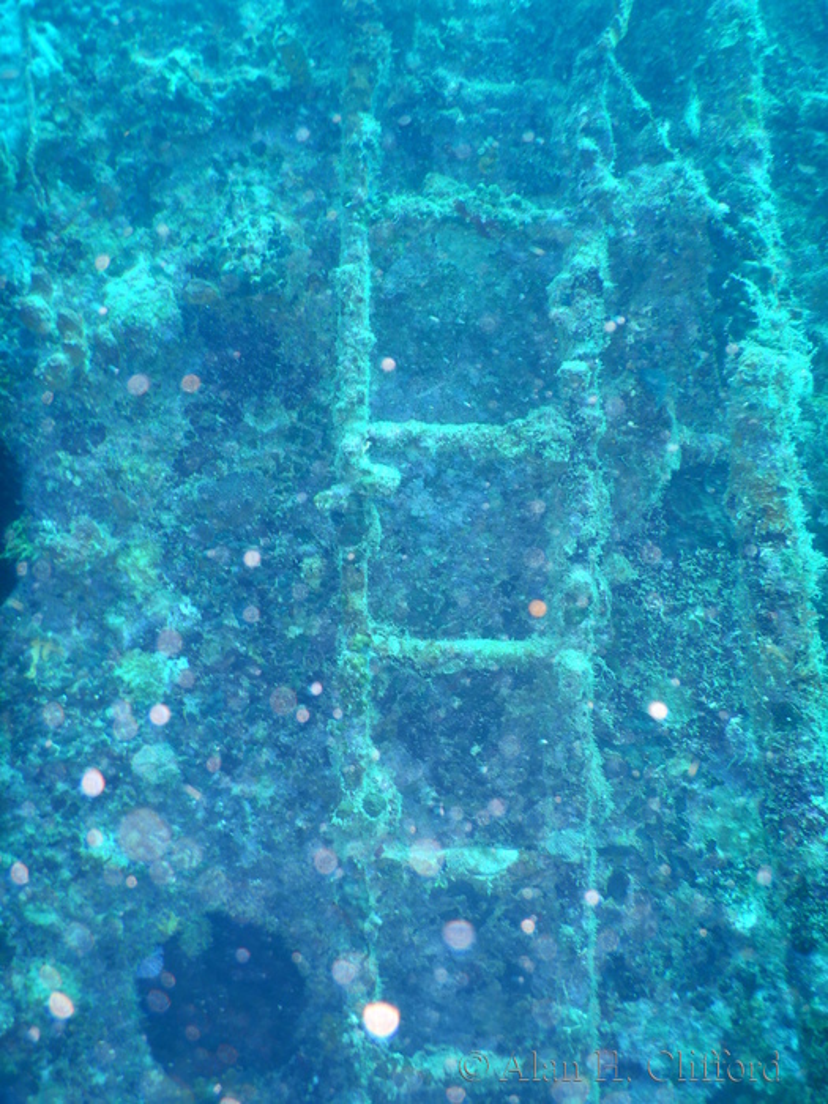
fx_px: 765
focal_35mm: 24
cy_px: 552
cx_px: 414
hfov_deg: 56.8
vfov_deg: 71.6
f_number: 2.8
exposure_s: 1/30
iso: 140
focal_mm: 4.3
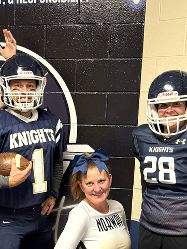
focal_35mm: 51
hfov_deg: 27.9
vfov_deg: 36.3
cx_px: 36
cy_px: 197
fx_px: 368
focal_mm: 6.76
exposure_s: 1/60
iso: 400
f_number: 1.78
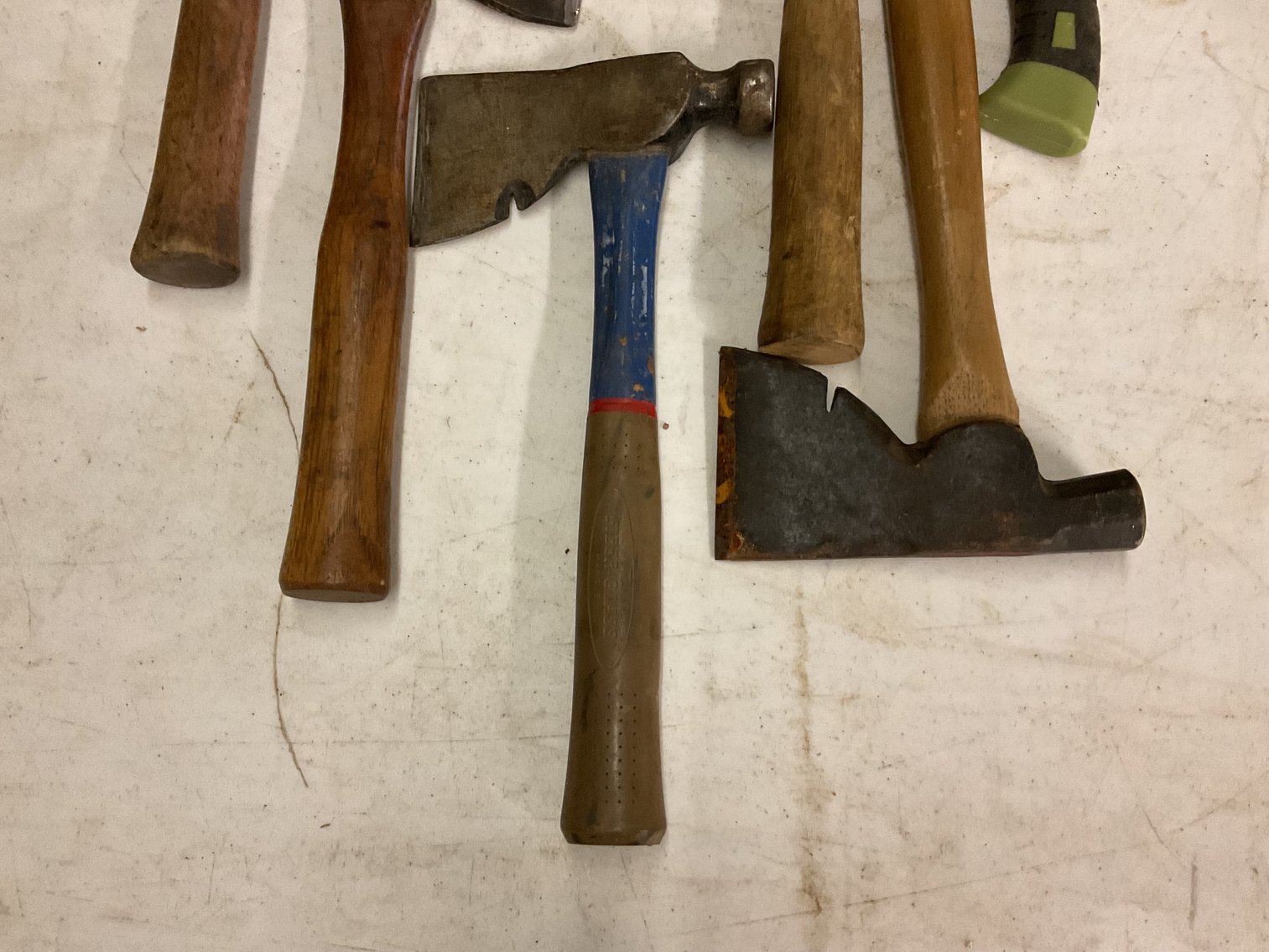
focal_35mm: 29
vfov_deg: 48.2
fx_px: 1063
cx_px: 634
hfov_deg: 61.7
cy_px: 476
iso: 200
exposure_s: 1/60
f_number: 1.8
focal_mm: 3
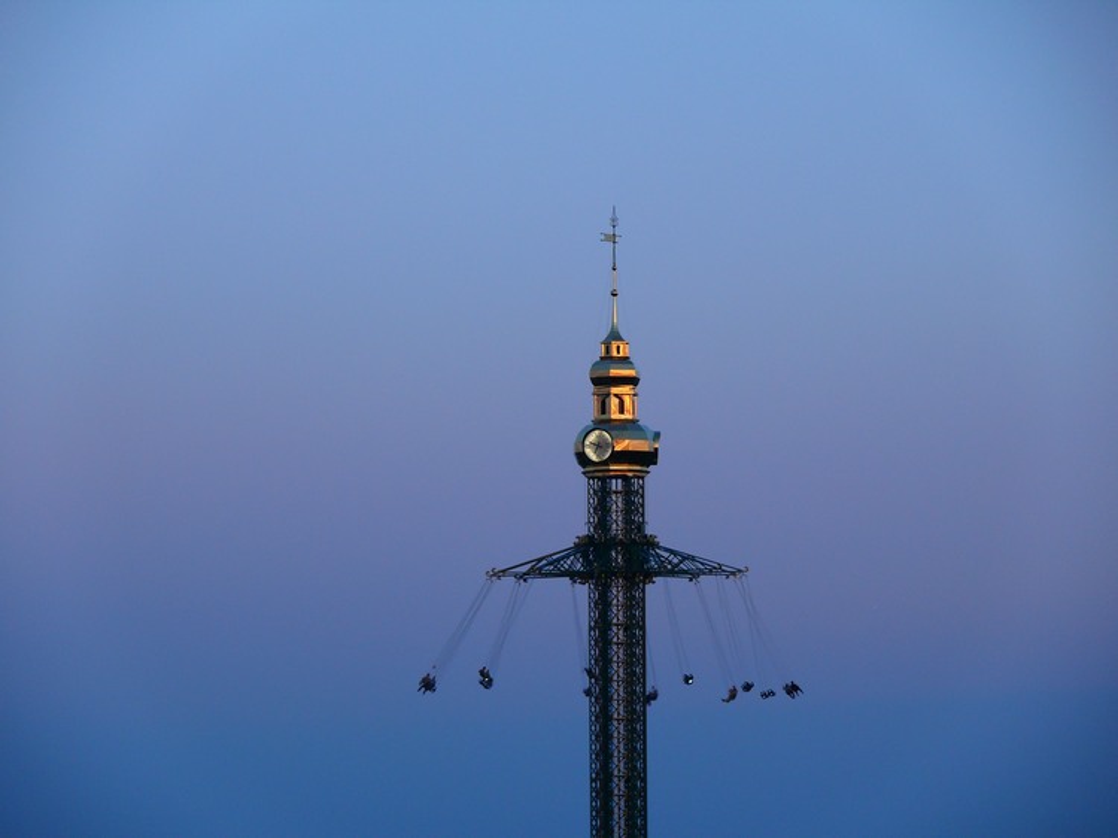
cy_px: 419
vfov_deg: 8.2
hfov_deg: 10.9
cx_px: 559
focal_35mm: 182
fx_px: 5876
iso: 100
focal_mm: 38.4
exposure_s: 1/80
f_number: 3.6
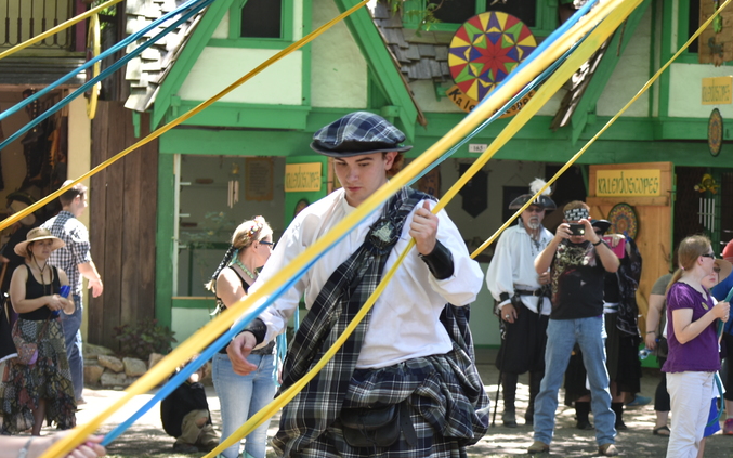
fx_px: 2697
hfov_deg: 15.4
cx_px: 593
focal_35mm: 135
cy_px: 324
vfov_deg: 9.7
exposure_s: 1/160
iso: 200
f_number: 4.5
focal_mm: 70
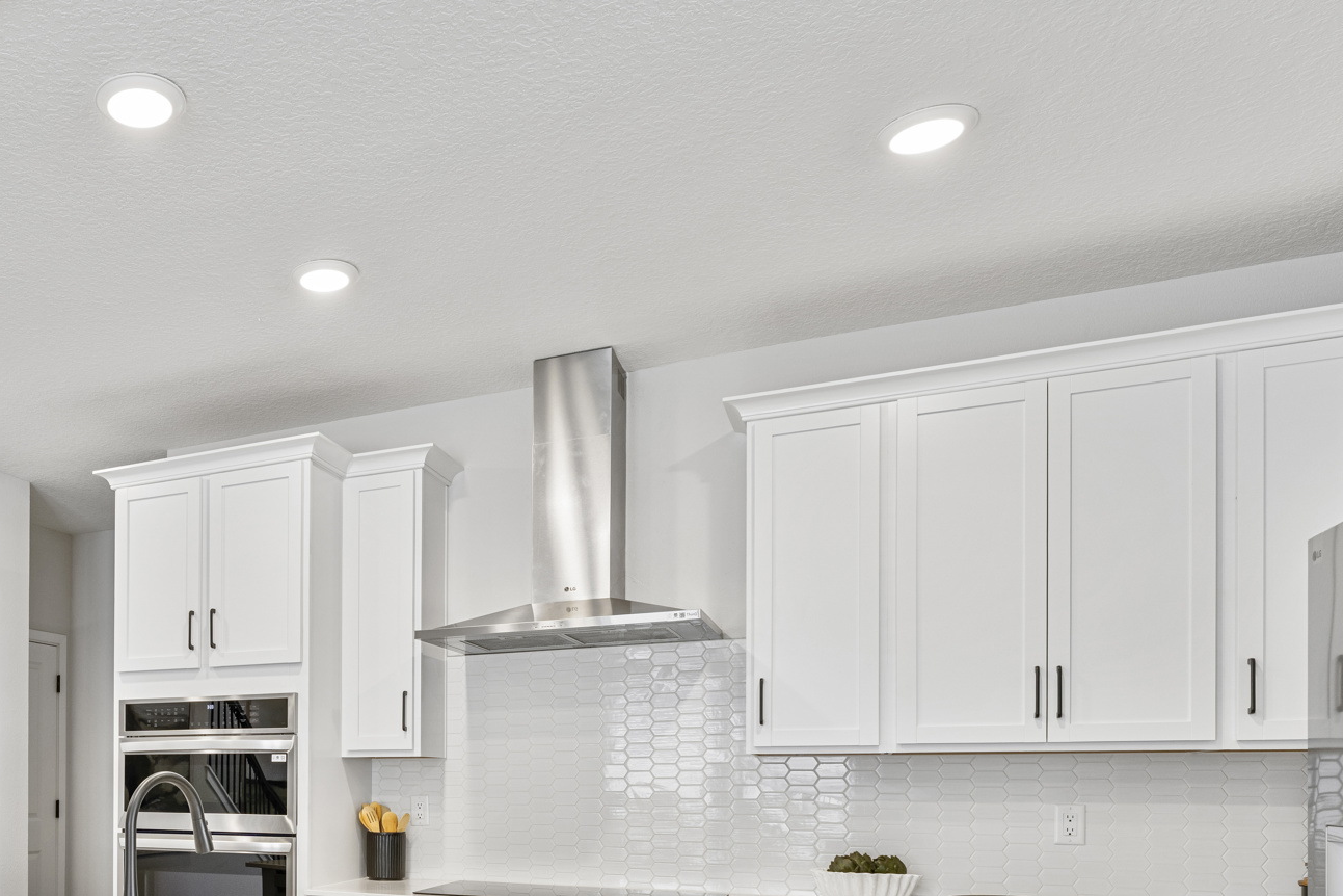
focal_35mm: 30
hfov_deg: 56.2
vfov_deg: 40.8
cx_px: 207
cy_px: 790
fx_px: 1111
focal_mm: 15.4
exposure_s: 1/3
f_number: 9
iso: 320
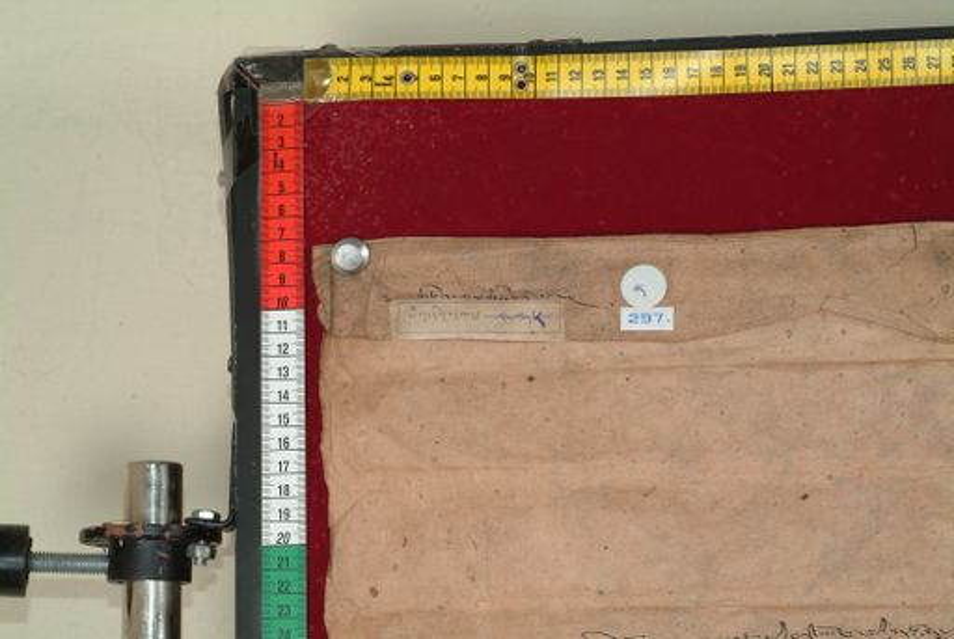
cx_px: 477
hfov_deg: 23.0
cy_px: 320
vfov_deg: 15.5
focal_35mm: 88
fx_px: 2349
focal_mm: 59
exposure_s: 1/20
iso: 160
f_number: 13
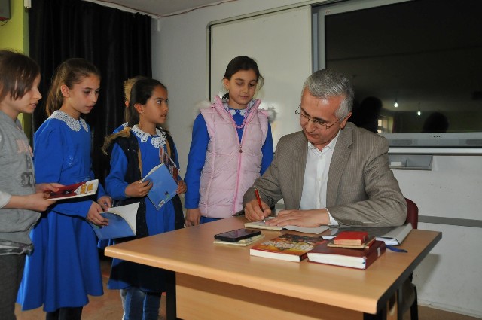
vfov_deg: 43.5
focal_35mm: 30
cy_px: 160
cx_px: 241
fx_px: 401
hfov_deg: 62.0
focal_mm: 20
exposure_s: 1/60
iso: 800
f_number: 7.1
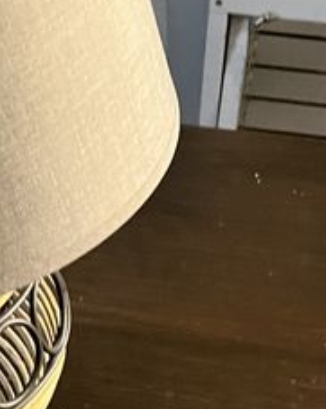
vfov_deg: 17.2
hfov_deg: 13.5
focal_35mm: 112
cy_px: 211
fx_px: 1353
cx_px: -32
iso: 640
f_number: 1.6
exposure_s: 1/33
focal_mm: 5.1
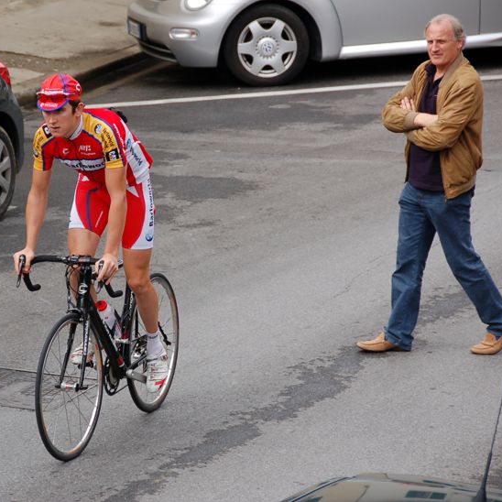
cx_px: 153
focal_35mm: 216
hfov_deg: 8.1
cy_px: 251
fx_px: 3544
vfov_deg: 8.1
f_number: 5.6
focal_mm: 112
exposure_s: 1/500
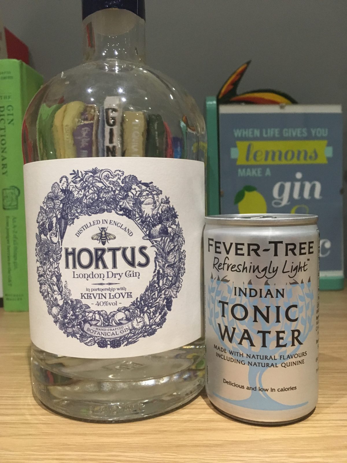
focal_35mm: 29
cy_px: 232
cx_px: 174
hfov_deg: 48.2
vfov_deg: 61.7
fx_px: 388
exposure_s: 1/25
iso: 200
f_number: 2.2
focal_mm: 4.15
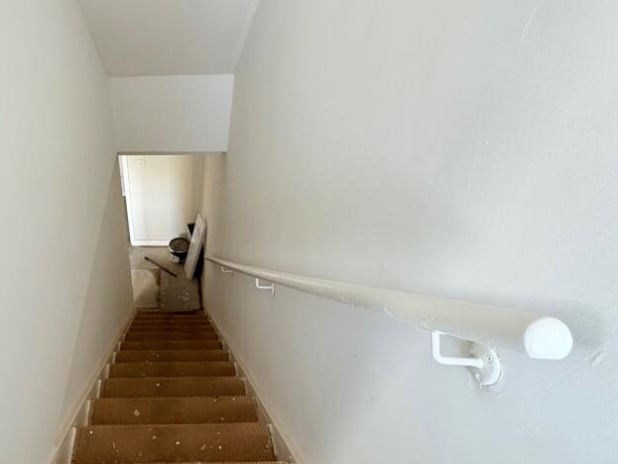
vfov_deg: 58.9
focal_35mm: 23
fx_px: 411
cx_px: 174
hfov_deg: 70.2
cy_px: 239
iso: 320
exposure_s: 1/60
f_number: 2.2
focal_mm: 2.22
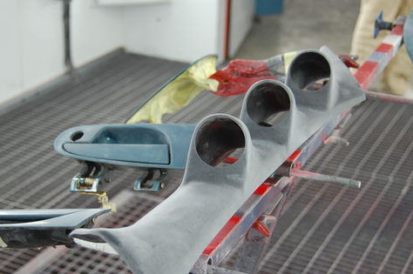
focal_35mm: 77
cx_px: 189
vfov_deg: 17.7
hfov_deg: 26.3
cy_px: 157
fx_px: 882
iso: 400
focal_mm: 38
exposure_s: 1/40
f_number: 4.8
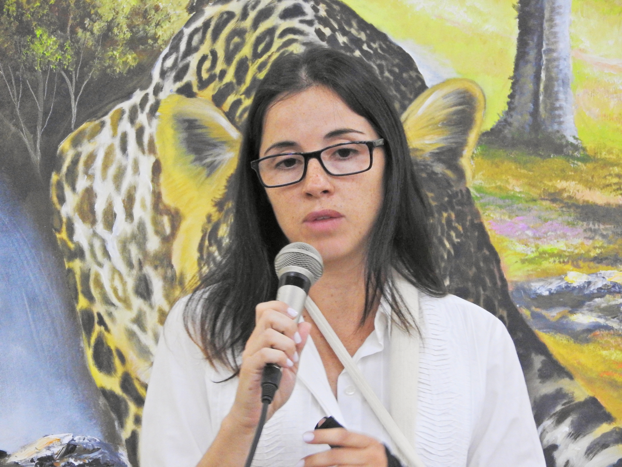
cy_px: 234
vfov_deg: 4.5
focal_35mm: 330
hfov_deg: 6.0
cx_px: 311
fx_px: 5930
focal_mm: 59.1
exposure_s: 1/15
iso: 800
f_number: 5.5
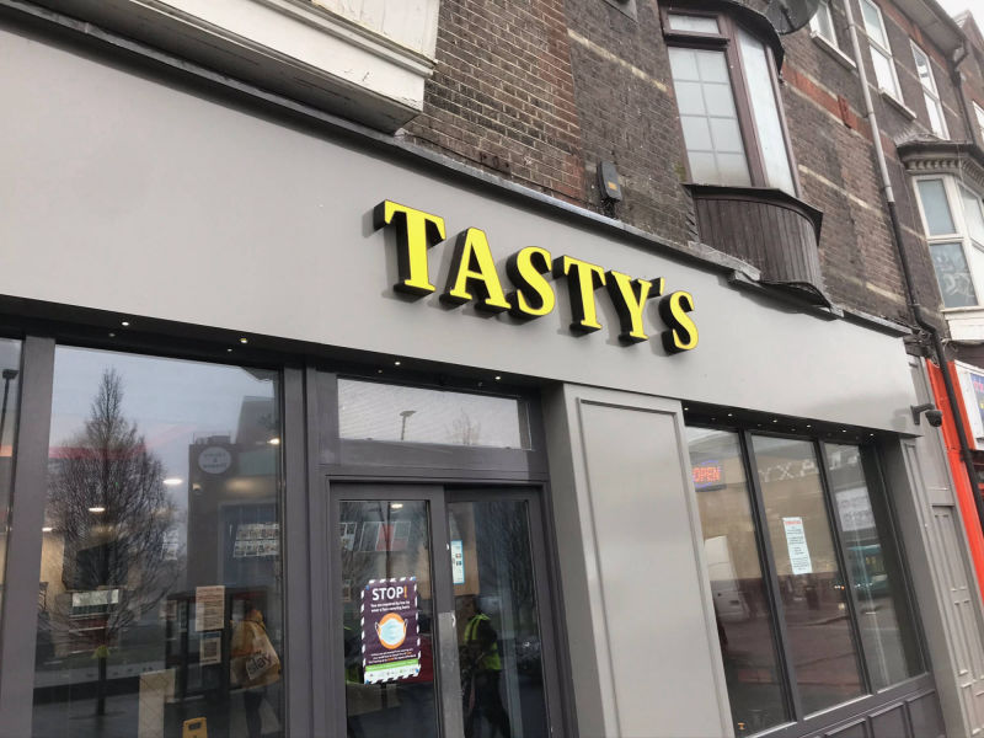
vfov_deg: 49.7
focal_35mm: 28
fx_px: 796
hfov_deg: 63.4
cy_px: 369
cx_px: 492
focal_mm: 3.99
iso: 20
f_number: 1.8
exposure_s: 1/104
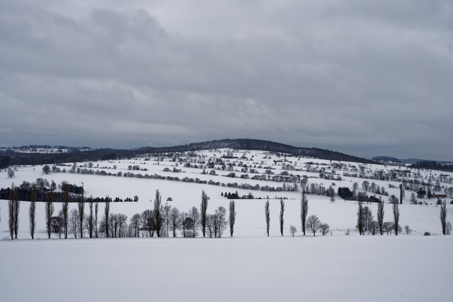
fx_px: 616
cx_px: 226
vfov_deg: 27.5
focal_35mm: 49
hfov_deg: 40.3
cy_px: 151
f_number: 14
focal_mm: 49
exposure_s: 1/50
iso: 200
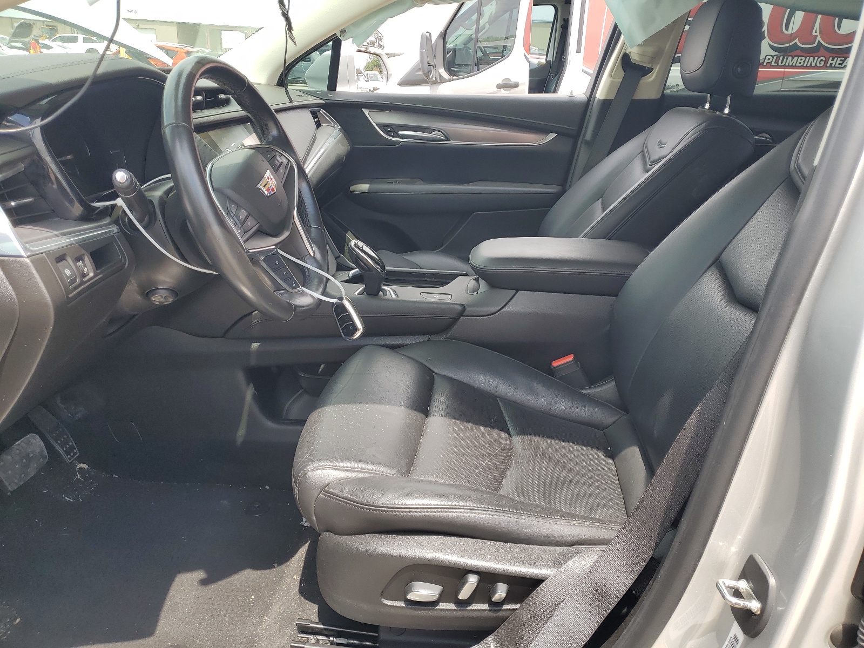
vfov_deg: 53.1
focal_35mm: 26
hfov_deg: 67.3
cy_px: 324
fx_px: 649
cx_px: 432
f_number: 1.5
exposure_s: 1/714
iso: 50
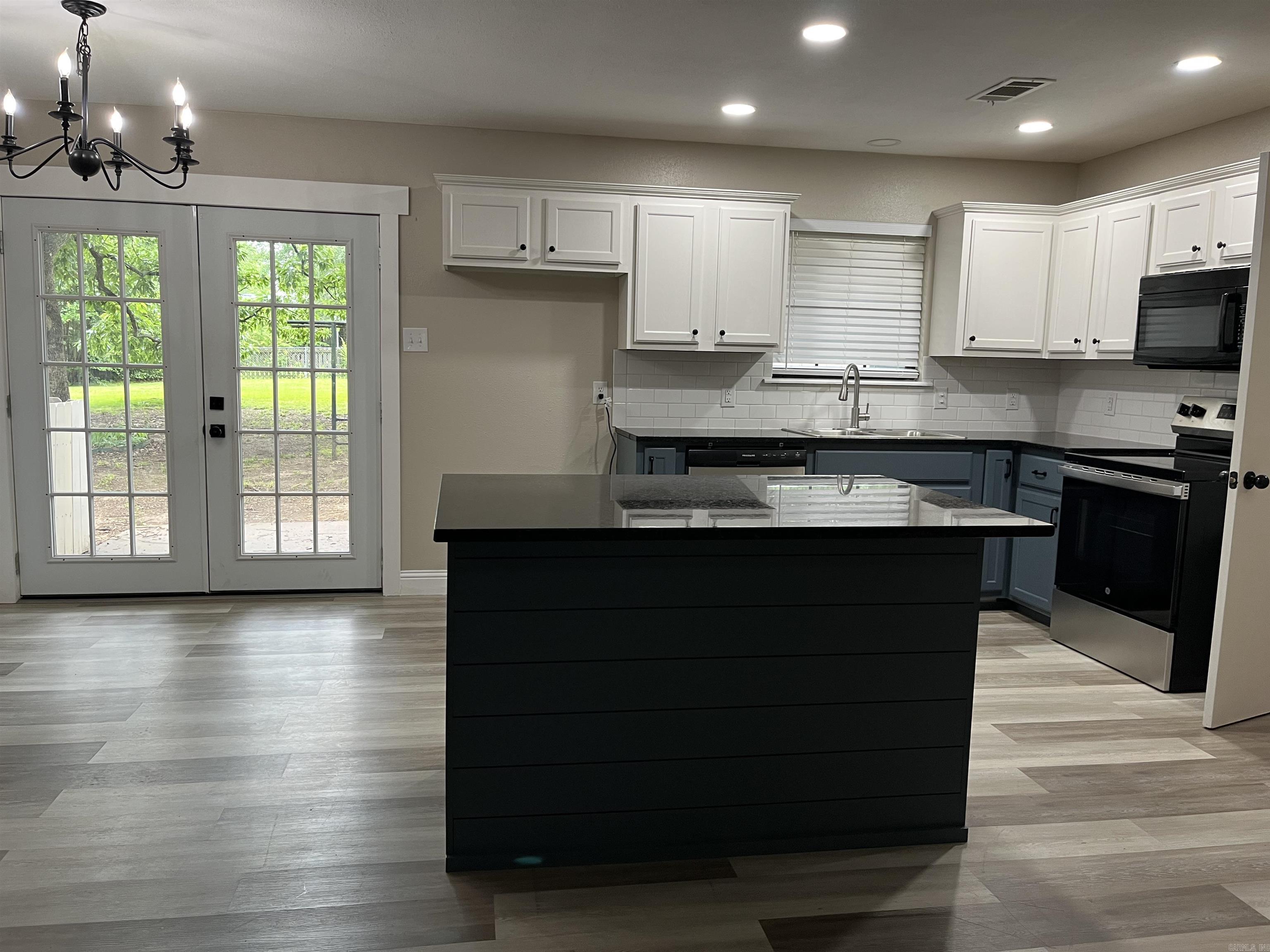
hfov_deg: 67.3
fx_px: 954
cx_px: 635
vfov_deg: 53.1
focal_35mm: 26
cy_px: 476
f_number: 1.6
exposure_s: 1/60
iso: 100
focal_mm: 5.1
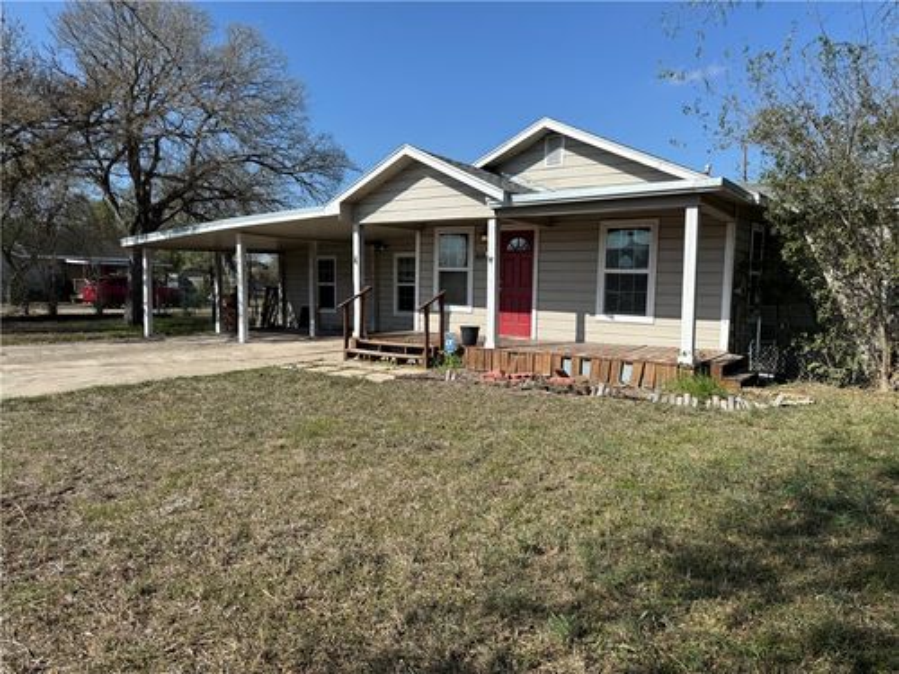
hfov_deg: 71.6
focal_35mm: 24
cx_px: 450
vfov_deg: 56.8
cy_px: 337
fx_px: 623
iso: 80
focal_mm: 6.76
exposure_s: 1/4405
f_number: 1.78
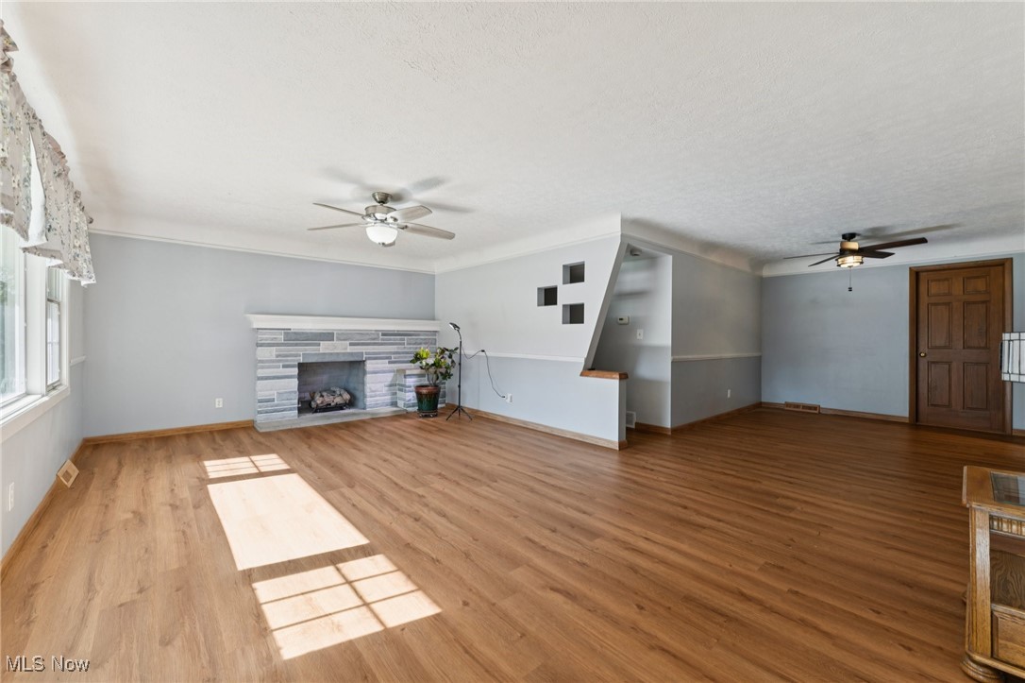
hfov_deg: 104.3
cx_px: 512
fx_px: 398
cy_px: 342
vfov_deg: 81.2
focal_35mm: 14
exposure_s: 1/25
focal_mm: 14
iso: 200
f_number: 5.6
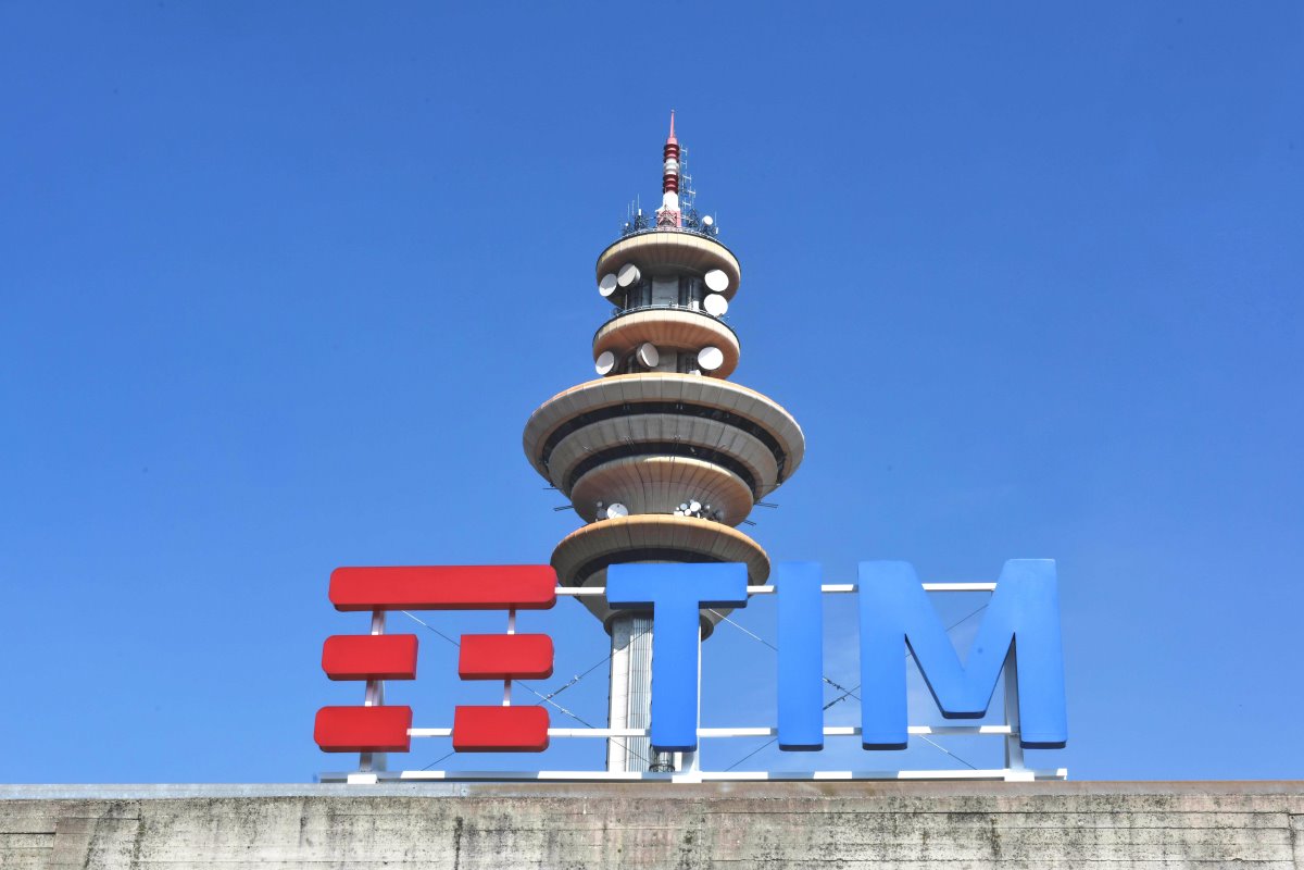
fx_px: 2101
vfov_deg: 23.4
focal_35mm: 58
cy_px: 435
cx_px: 652
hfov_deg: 34.5
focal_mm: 58
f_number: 16
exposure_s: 1/400
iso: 400
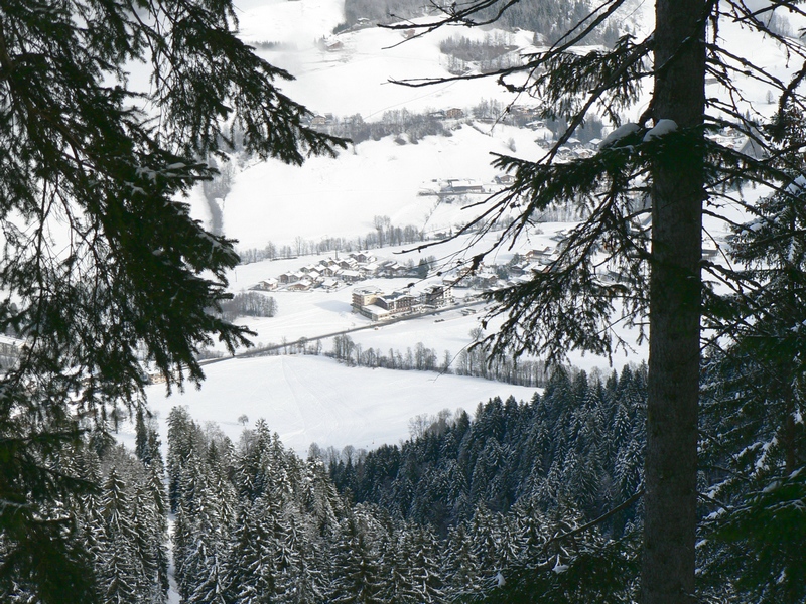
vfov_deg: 14.0
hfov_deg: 18.5
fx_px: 2468
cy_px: 302
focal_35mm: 106
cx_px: 403
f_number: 4
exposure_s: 1/400
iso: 80
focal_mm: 17.7
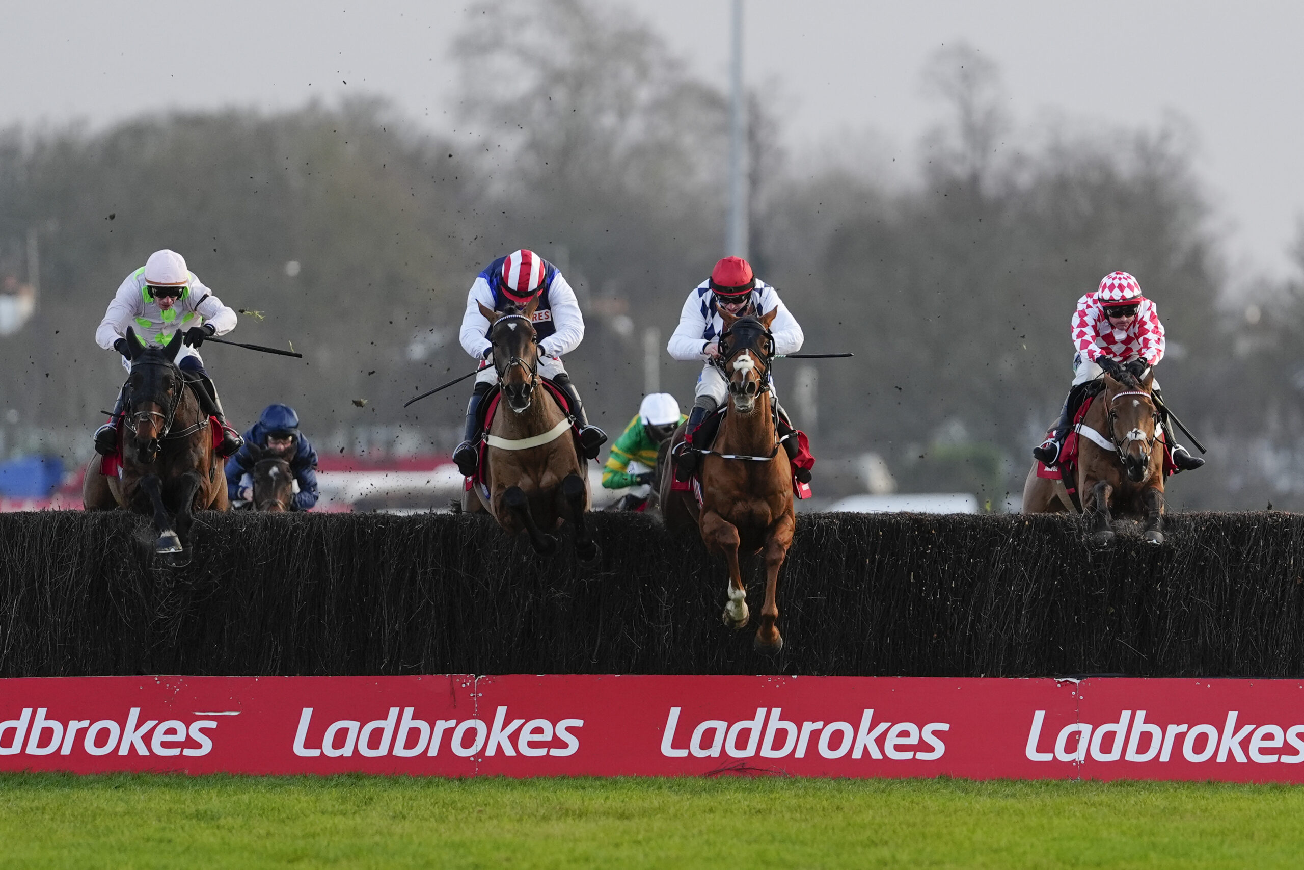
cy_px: 435
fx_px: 10866
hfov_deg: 6.9
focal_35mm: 300
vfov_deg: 4.6
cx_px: 652
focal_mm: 300
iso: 800
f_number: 2.8
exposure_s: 1/2000
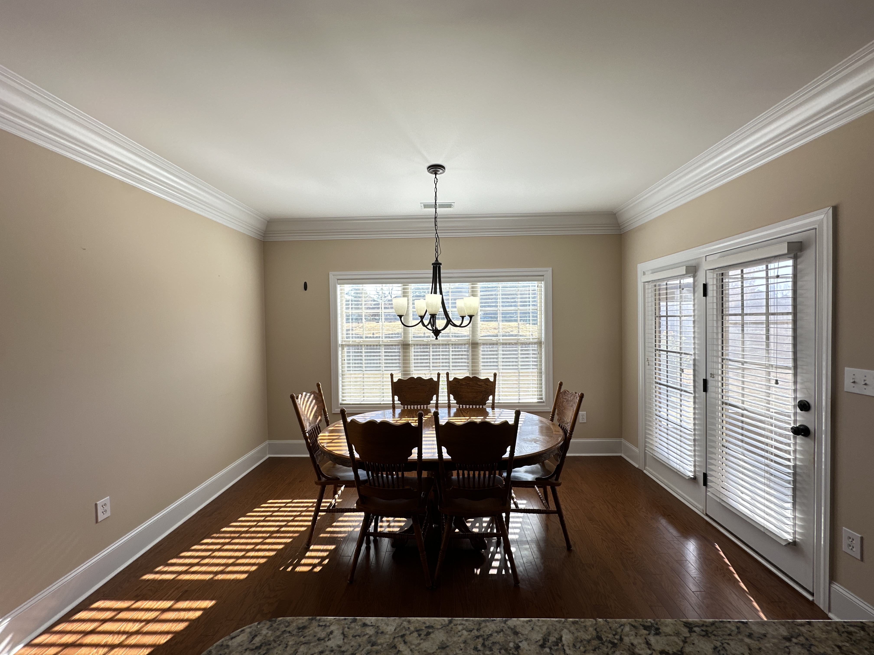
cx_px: 437
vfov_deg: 85.7
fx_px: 353
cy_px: 328
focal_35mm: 14
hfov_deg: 102.1
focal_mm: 2.22
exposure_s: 1/125
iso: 40
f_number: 2.2
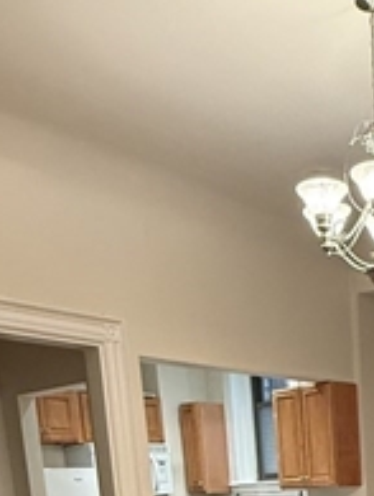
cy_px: 684
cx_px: 389
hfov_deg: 25.1
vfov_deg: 27.5
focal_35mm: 55
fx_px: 790
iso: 320
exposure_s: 1/60
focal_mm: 2.22
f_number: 2.2
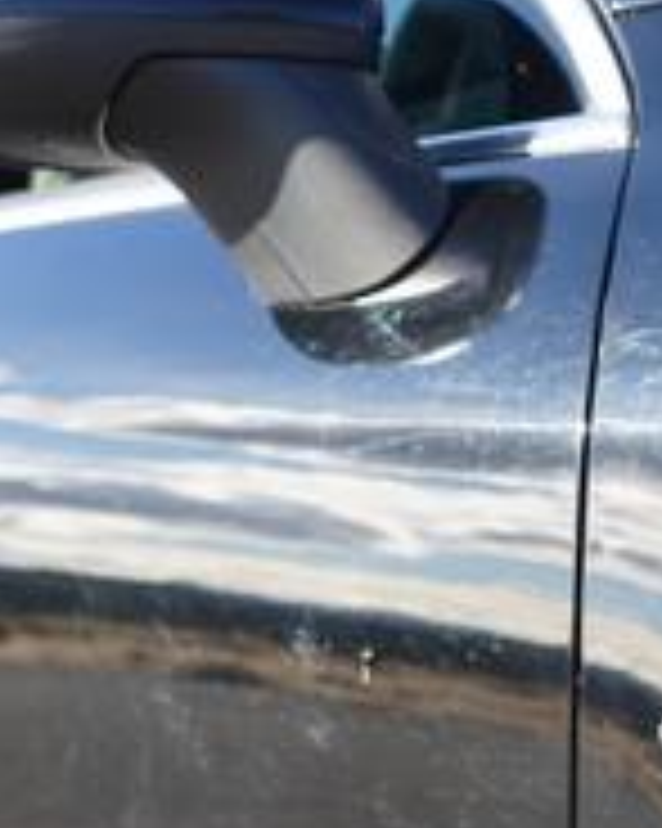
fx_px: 2206
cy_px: 706
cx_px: 405
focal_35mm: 90
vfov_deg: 20.9
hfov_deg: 17.0
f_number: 5
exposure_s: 1/160
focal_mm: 35
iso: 100
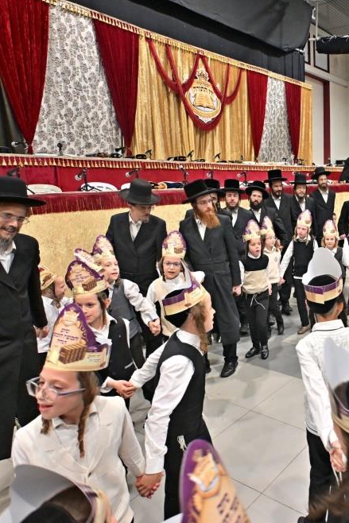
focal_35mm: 28
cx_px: 323
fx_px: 407
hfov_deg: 42.1
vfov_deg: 65.4
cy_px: 253
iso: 800
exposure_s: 1/160
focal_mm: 12
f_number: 3.5
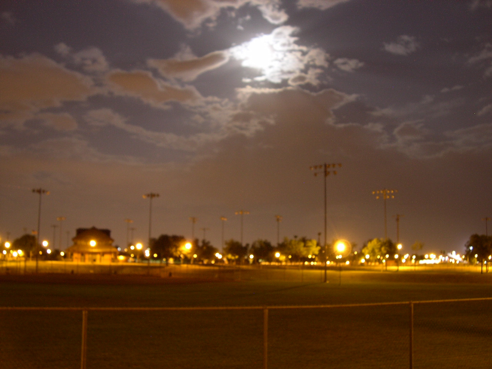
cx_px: 246
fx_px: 540
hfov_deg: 49.0
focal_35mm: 38
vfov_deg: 37.7
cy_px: 184
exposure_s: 8
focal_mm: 8
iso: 100
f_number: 2.8
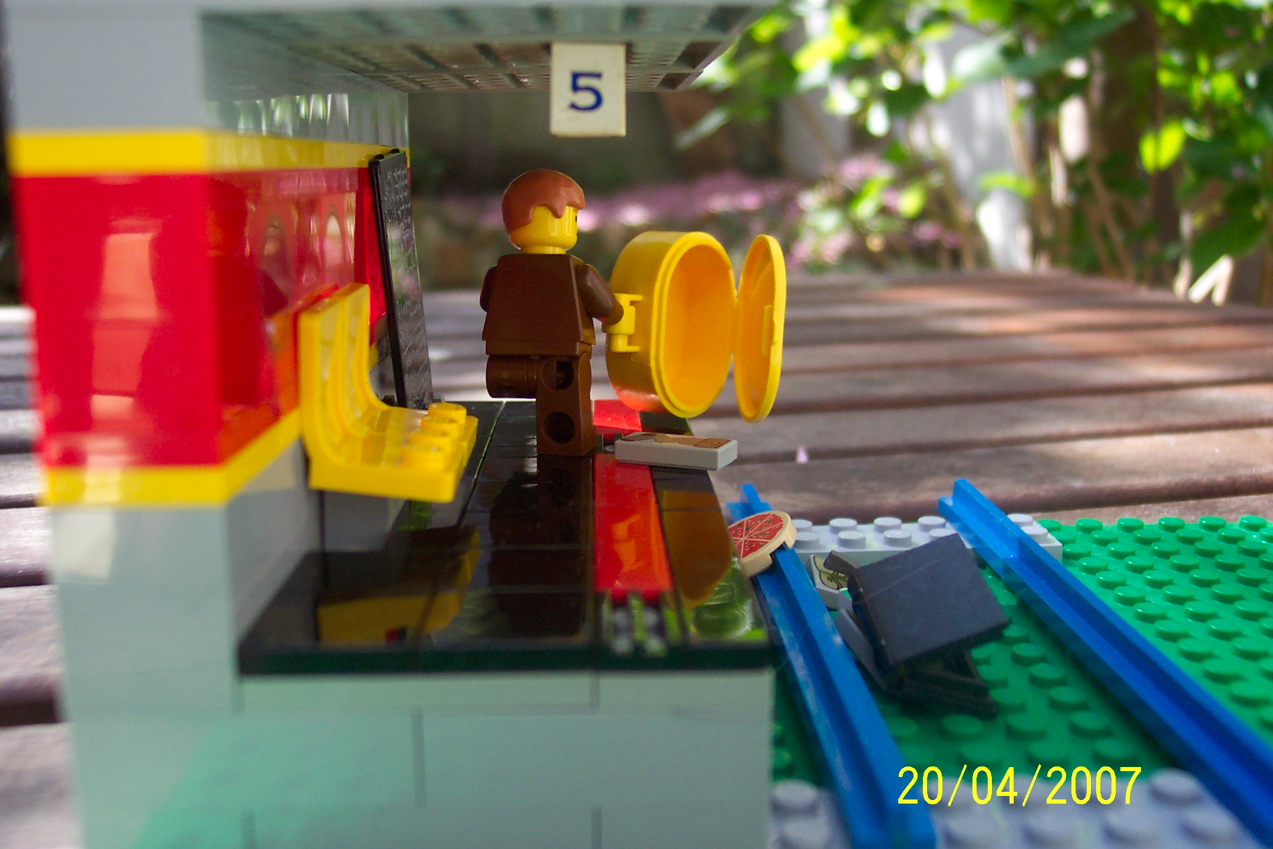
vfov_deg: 35.1
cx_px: 636
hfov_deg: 50.7
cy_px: 424
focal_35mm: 38
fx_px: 1344
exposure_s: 1/350
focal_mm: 8
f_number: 2.8
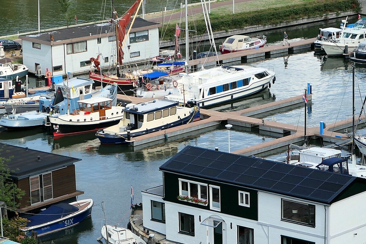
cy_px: 195
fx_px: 1636
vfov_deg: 8.5
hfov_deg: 12.7
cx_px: 309
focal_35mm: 161
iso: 125
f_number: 2.8
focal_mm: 26.4
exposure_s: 1/1300
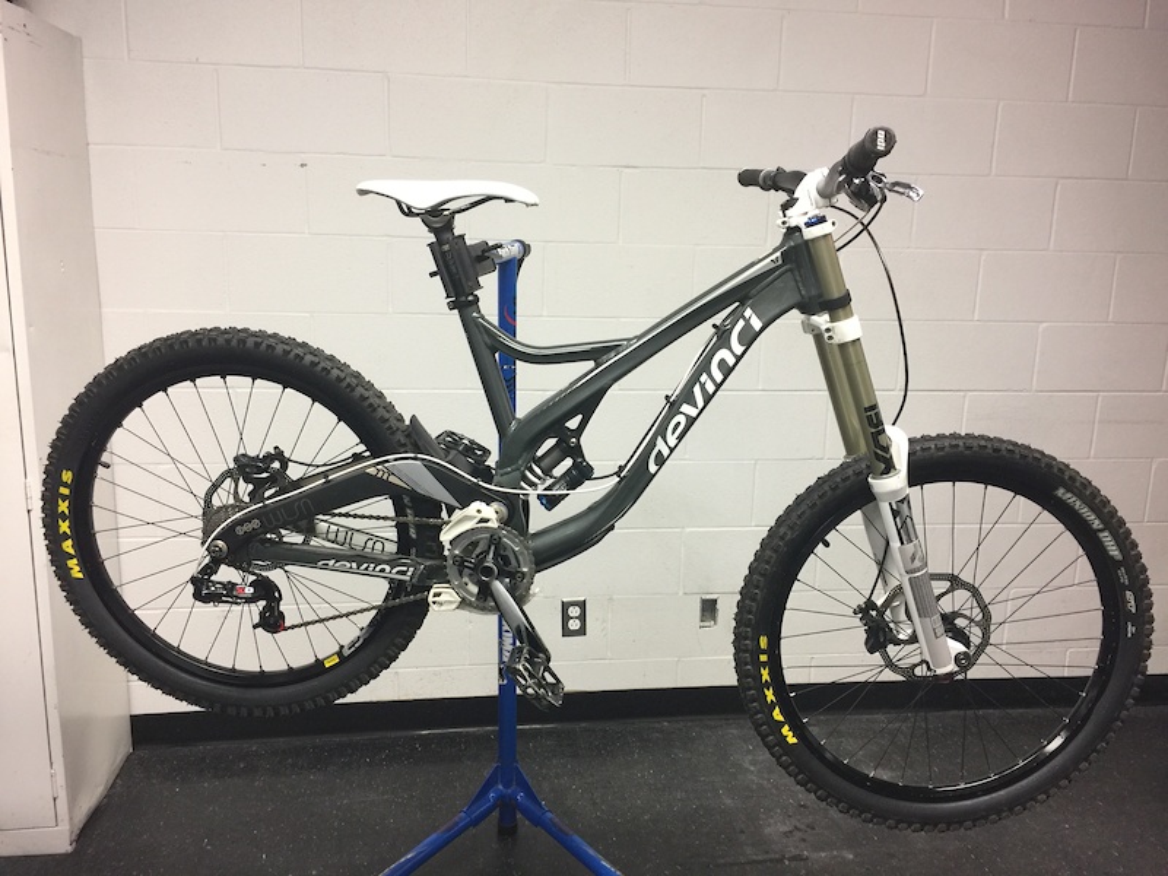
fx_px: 979
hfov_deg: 61.7
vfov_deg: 48.2
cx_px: 584
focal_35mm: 29
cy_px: 438
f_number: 2.2
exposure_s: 1/30
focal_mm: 4.15
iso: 50
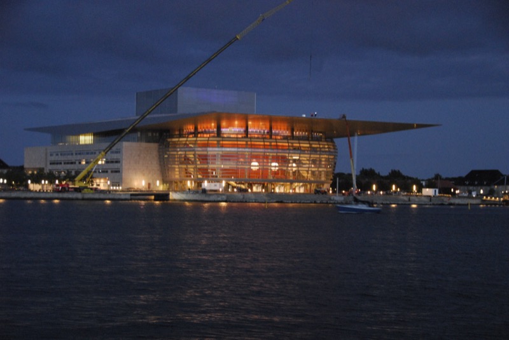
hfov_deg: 27.0
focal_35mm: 75
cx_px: 254
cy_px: 170
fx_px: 1061
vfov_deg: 18.2
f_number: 4.8
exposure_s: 1/4
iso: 1600
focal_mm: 50
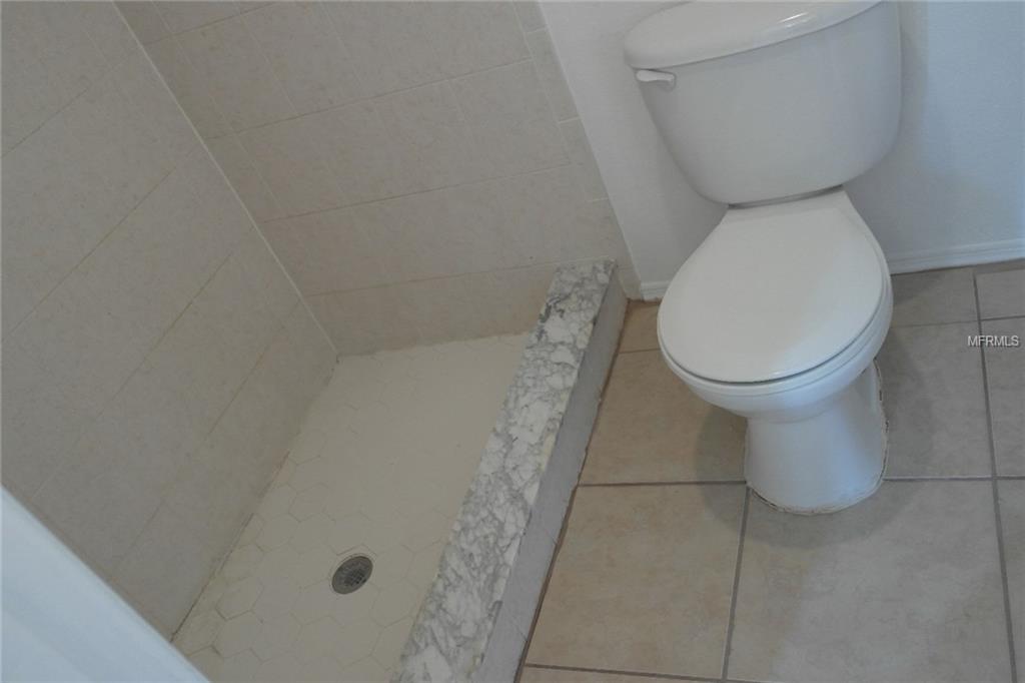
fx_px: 854
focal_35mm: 30
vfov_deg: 43.6
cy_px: 342
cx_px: 512
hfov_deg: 61.9
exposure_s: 1/50
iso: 400
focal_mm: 20
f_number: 3.5
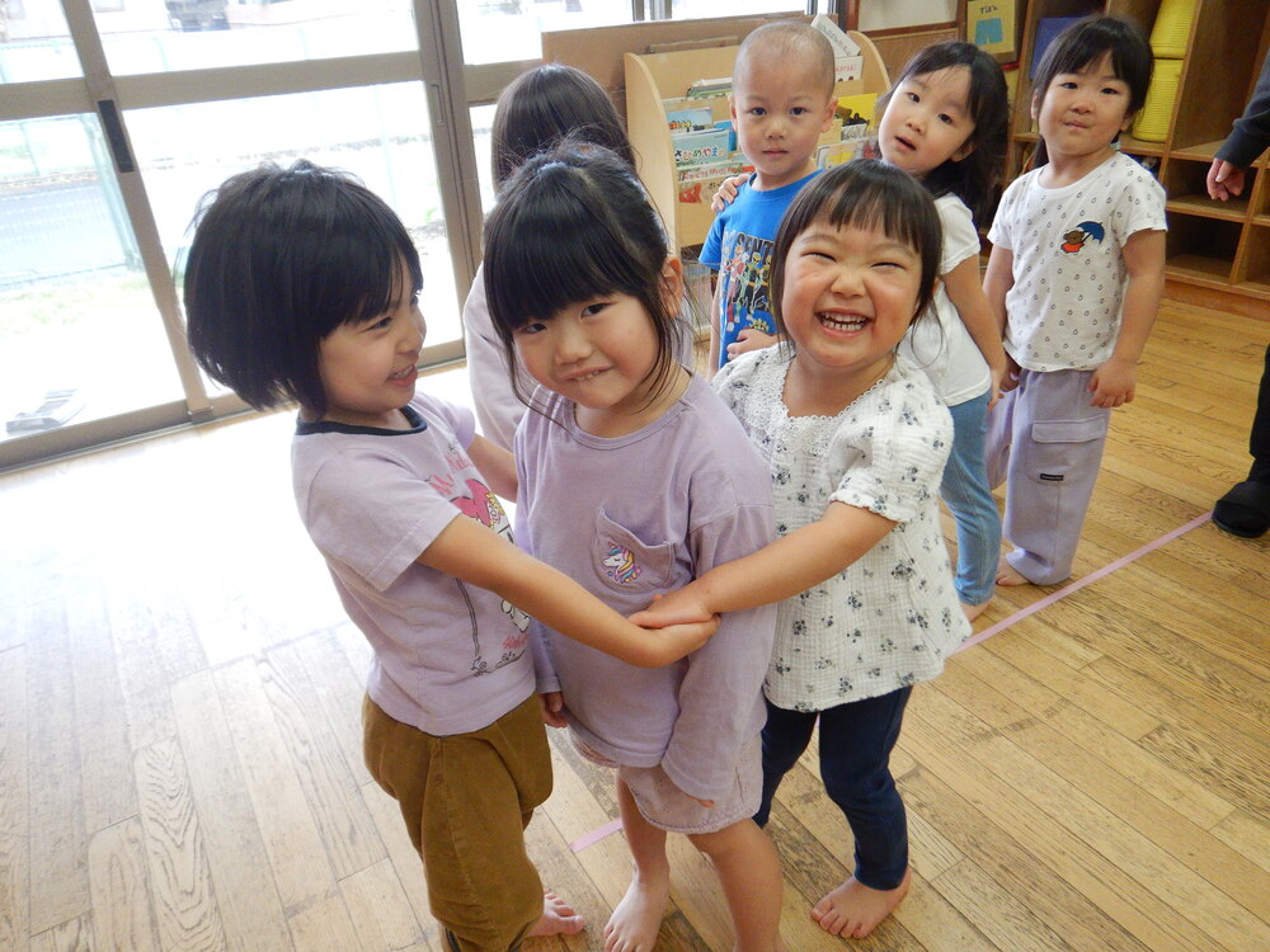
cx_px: 635
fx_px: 881
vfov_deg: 56.8
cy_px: 476
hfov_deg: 71.6
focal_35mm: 24
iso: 125
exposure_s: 1/30
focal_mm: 4.3
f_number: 2.8
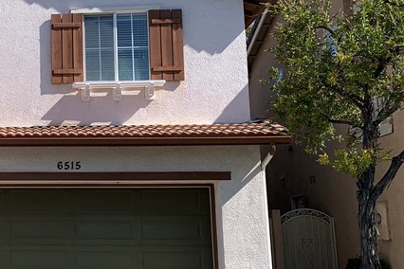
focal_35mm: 65
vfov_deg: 20.9
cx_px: -42
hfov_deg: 28.2
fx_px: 729
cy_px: 117
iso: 25
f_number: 1.8
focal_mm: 4.25
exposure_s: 1/2114
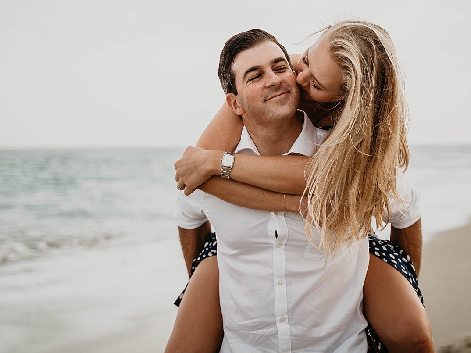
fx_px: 939
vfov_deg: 21.3
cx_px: 232
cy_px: 152
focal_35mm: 69
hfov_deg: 28.2
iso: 250
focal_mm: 55
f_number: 2.8
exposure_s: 1/800
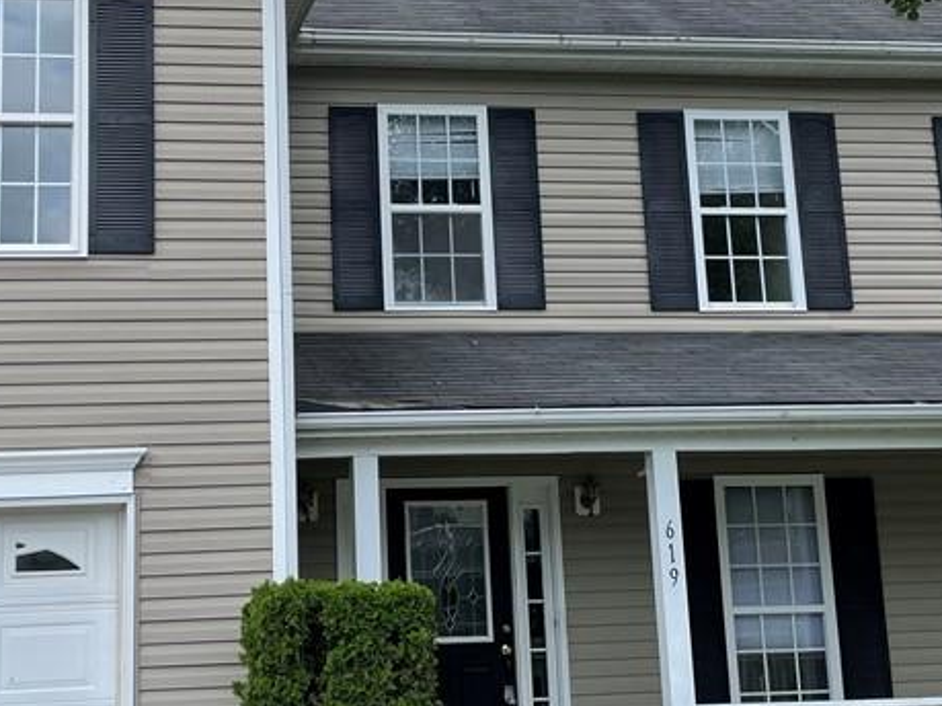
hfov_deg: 33.0
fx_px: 1578
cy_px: 185
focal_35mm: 58
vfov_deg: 25.0
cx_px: 332
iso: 32
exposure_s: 1/979
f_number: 1.6
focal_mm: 4.2
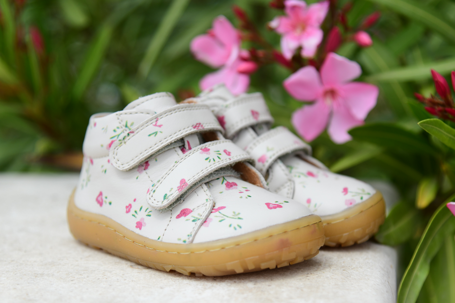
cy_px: 152
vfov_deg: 16.3
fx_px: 1061
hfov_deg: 24.2
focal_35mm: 84
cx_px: 228
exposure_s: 1/3200
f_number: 4
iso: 400
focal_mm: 70
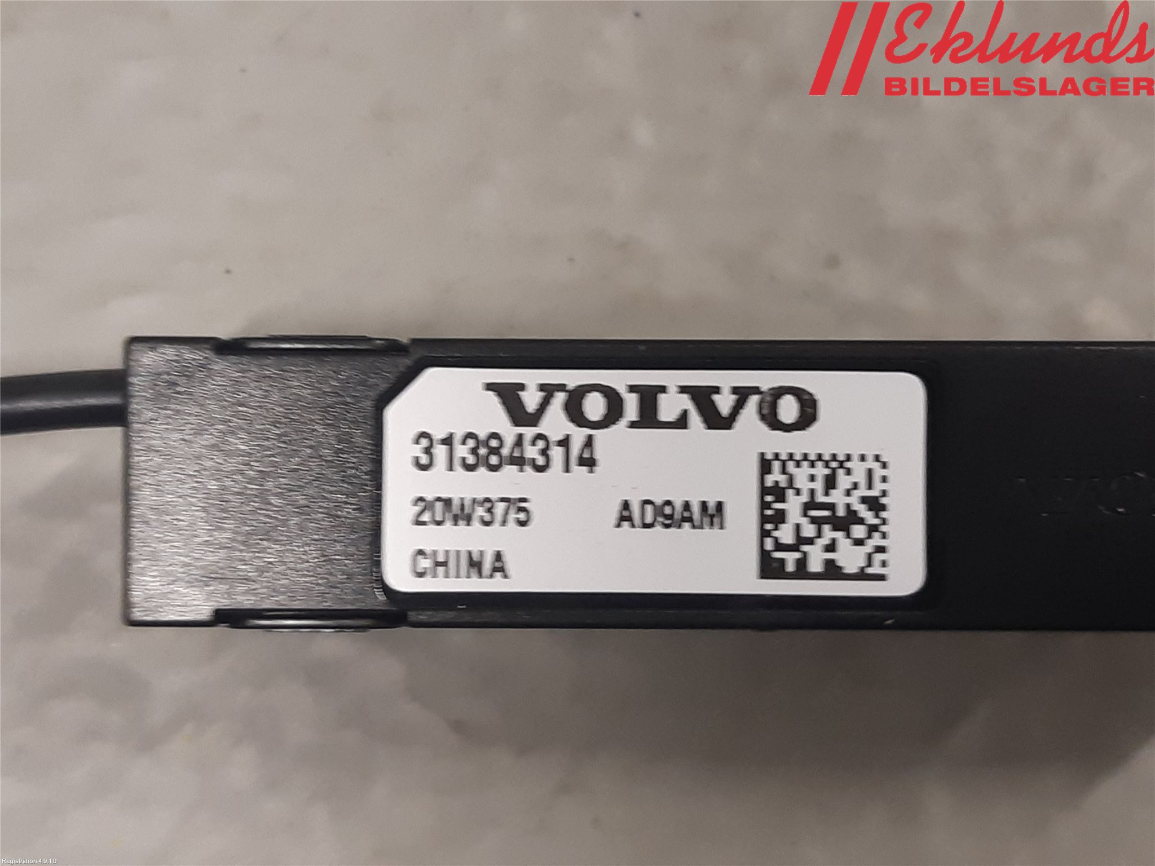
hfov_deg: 67.3
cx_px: 578
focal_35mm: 26
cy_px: 433
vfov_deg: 53.1
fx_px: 868
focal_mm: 3.93
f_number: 1.7
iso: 125
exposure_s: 1/50
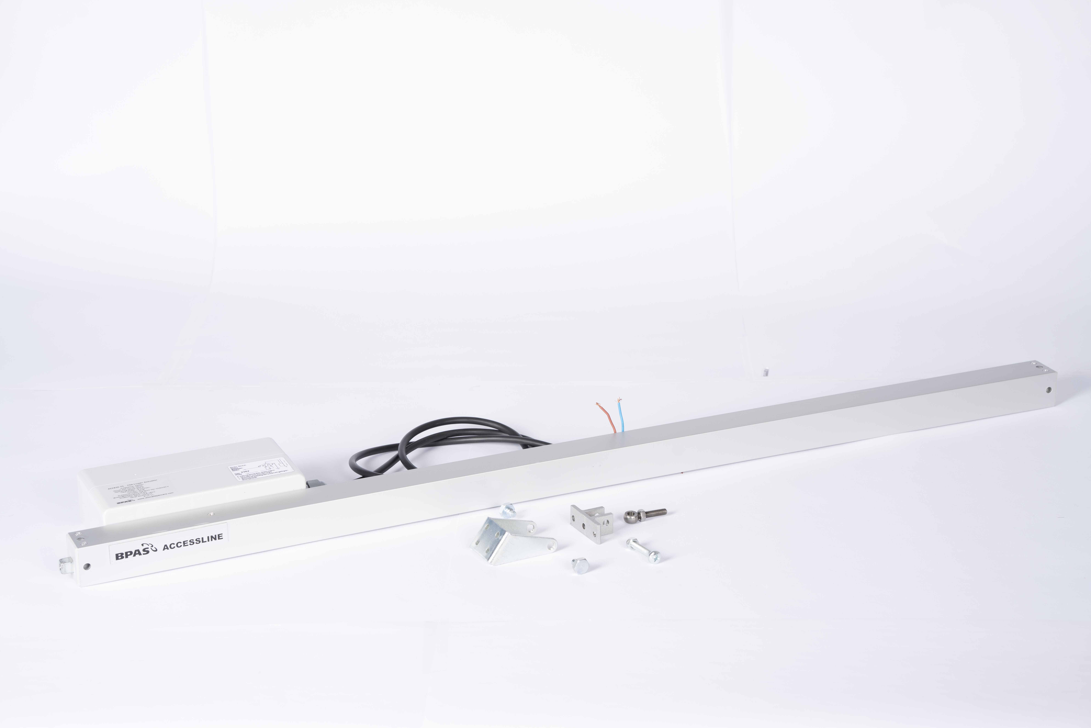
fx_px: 2576
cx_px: 546
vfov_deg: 16.1
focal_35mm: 85
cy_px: 364
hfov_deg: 23.9
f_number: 8
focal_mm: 85
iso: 160
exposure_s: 1/100
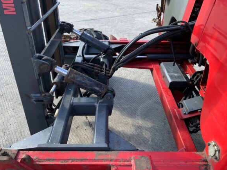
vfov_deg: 44.2
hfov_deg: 56.8
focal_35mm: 32
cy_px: 85
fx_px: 210
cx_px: 111
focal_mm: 3
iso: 20
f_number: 1.8
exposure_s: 1/122
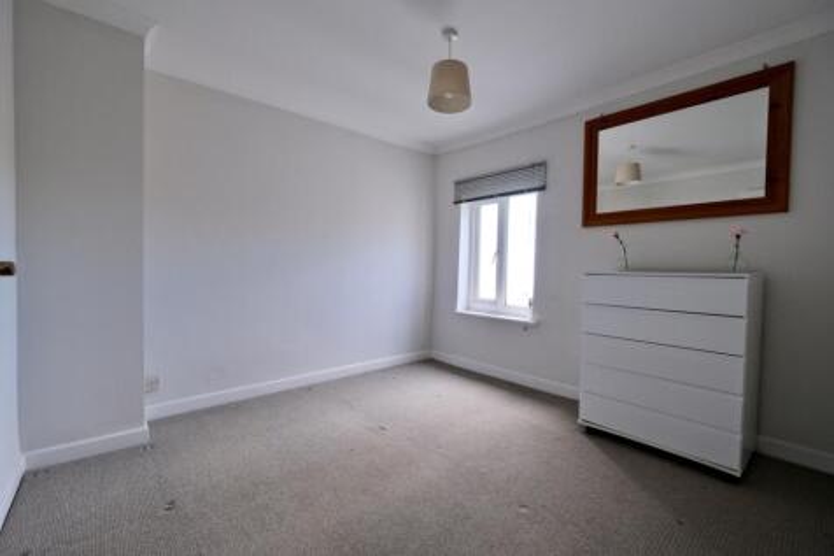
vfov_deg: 77.3
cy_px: 278
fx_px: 347
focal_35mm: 15
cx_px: 417
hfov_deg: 100.4
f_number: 4
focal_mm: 10
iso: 800
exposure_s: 1/60
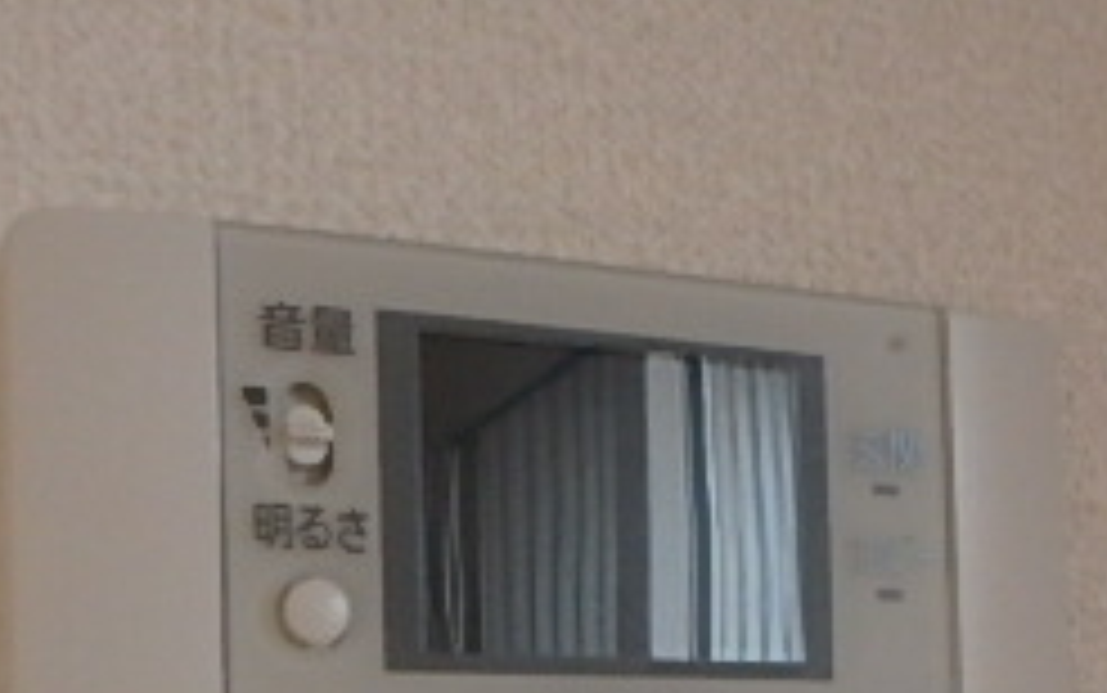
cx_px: 594
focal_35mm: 58
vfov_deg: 20.7
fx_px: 1751
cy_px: 860
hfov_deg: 35.1
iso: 500
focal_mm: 3.7
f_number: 3.5
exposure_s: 1/30
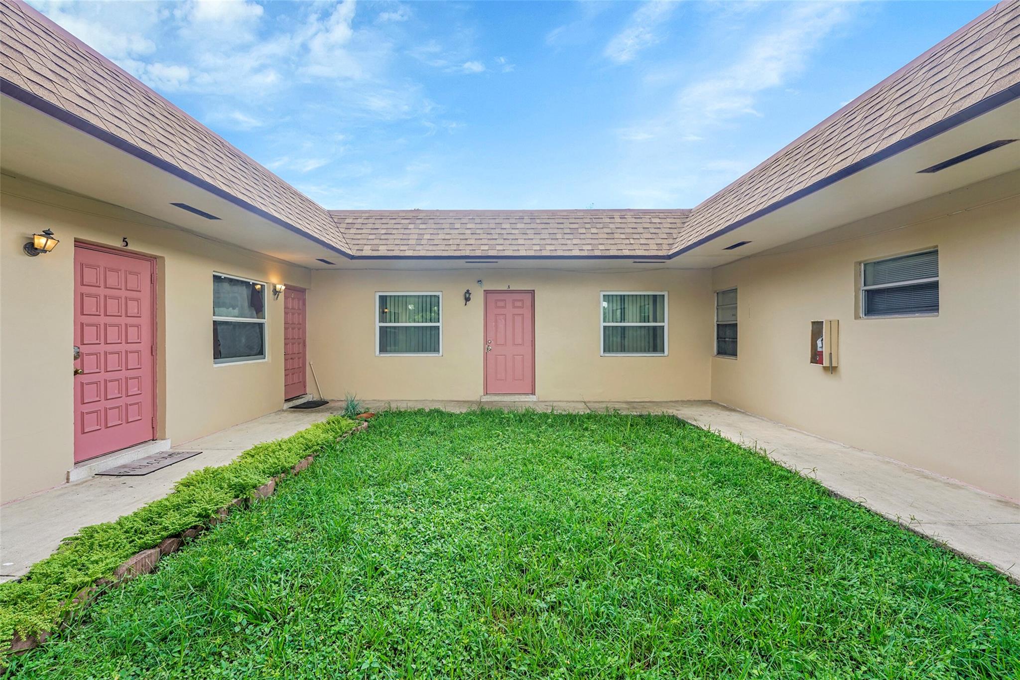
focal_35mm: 15
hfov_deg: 101.9
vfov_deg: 78.8
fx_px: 414
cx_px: 510
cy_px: 340
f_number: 8
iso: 400
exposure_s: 1/50
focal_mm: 14.6
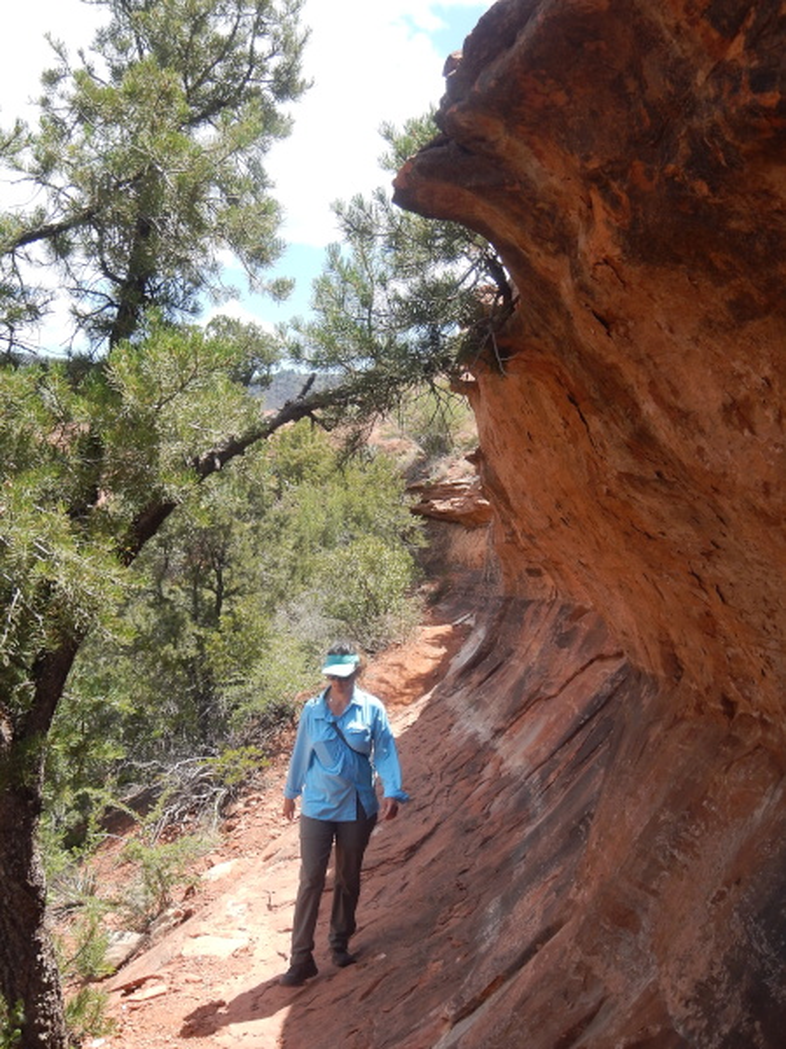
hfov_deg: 33.6
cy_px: 524
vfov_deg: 43.9
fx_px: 1302
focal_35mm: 43
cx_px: 393
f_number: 4
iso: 125
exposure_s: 1/400
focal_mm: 7.7
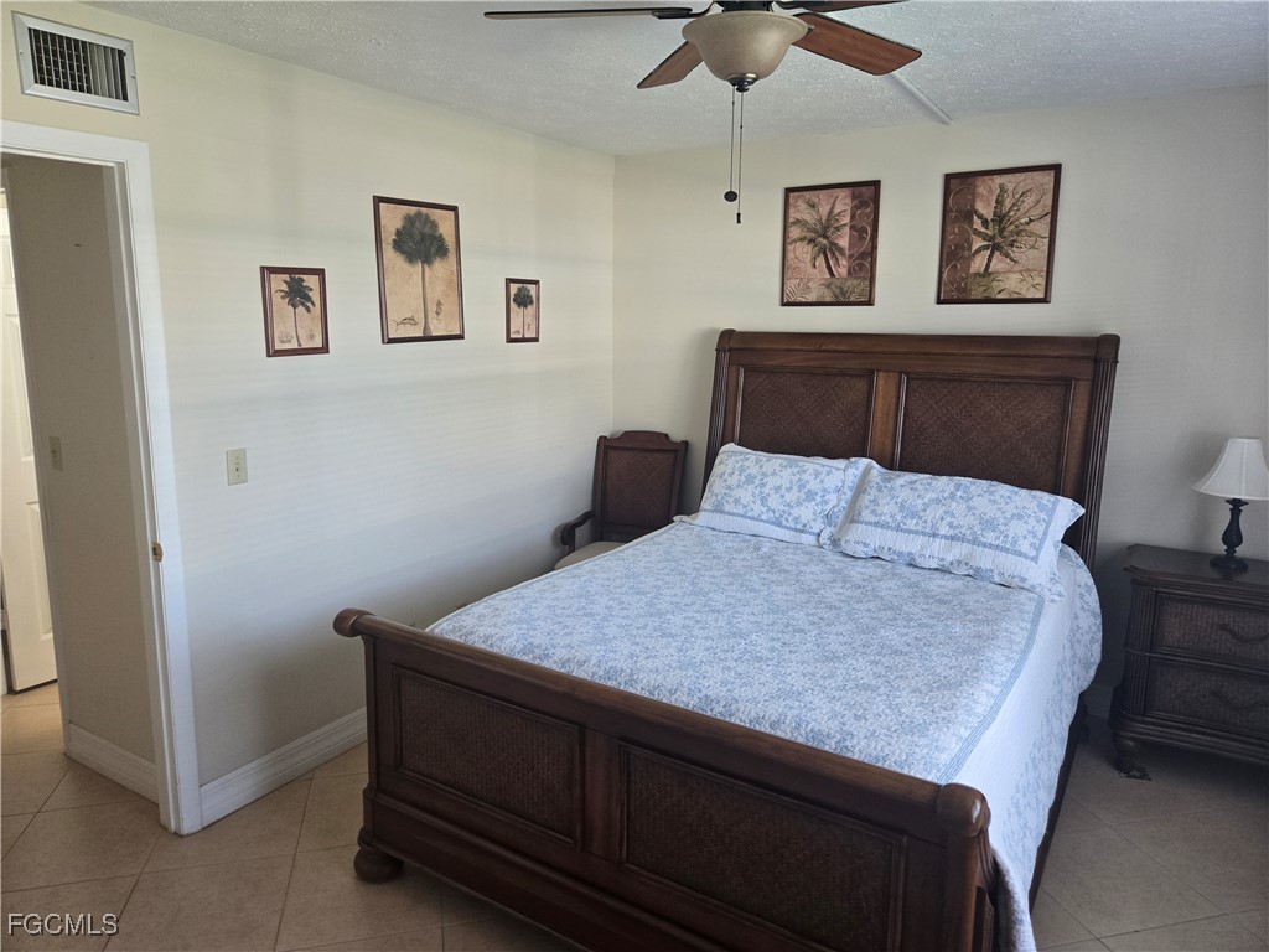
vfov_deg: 58.9
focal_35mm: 23
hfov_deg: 73.9
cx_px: 634
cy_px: 476
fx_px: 843
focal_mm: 5.4
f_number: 1.8
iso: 200
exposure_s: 1/120
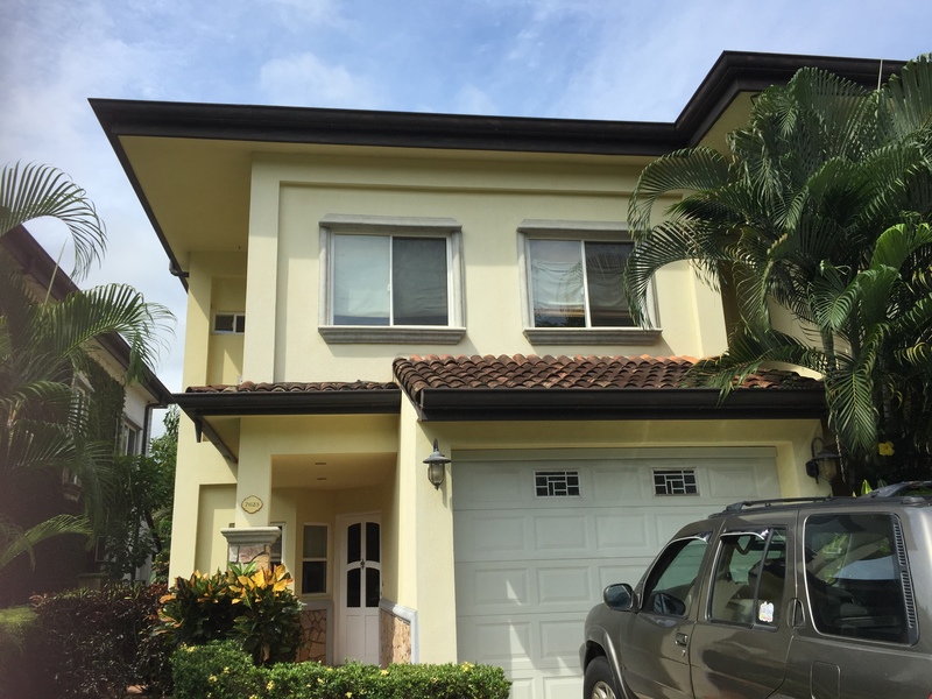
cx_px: 466
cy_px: 350
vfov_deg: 48.2
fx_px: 781
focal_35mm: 29
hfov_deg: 61.7
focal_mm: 4.15
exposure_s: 1/1980
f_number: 2.2
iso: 32
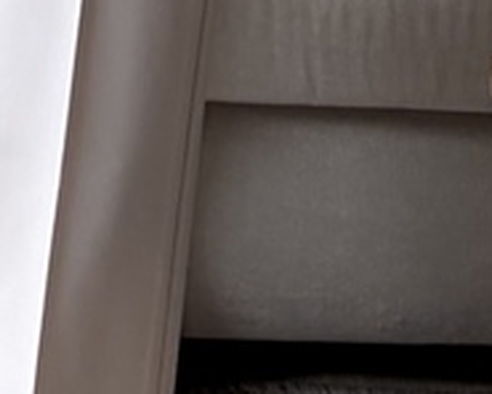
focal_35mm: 137
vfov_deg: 10.3
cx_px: 98
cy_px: -426
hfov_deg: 14.0
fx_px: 1995
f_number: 1.6
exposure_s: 1/326
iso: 50
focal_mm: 5.96
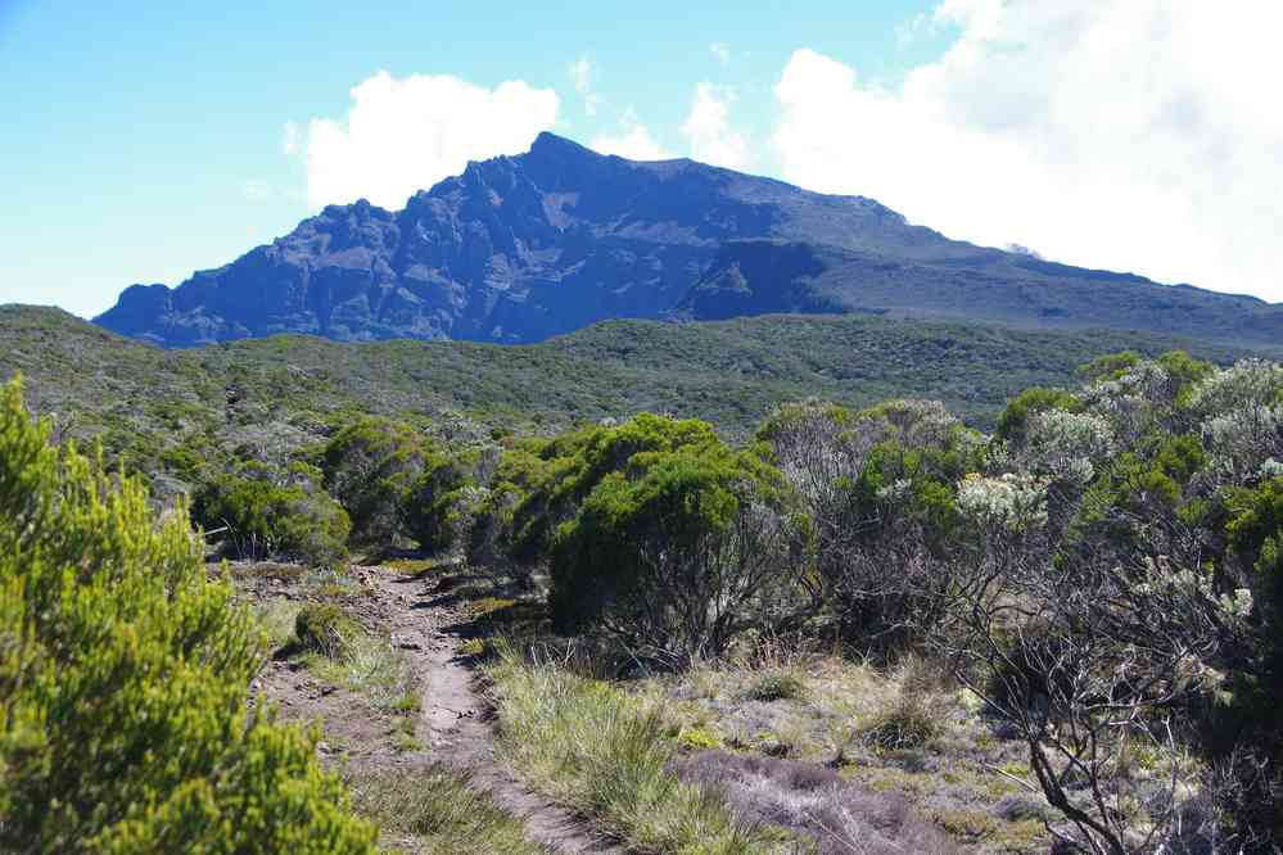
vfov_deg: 25.8
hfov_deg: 37.9
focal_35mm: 52
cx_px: 642
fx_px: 1871
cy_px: 428
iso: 200
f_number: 9
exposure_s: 1/60
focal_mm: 35
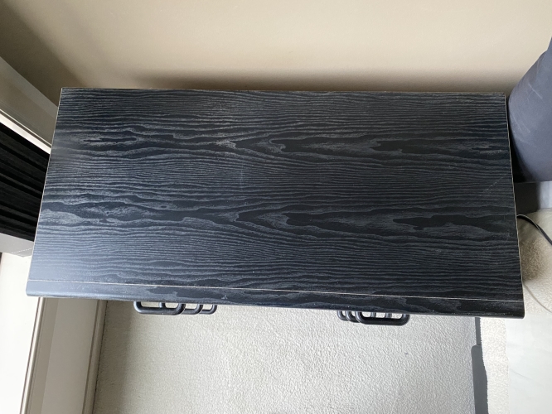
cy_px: 207
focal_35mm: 26
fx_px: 415
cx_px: 276
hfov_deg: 67.3
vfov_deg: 53.1
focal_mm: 4.25
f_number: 1.8
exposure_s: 1/32
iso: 640
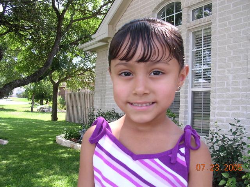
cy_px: 94
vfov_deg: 37.7
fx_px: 274
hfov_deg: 49.0
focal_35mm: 38
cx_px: 125
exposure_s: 1/156
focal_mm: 5.8
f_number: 2.8
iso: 100
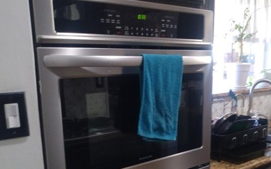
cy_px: 135
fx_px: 258
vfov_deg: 35.1
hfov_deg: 52.8
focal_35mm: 35
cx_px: 205
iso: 328
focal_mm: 3.54
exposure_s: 1/30
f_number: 2
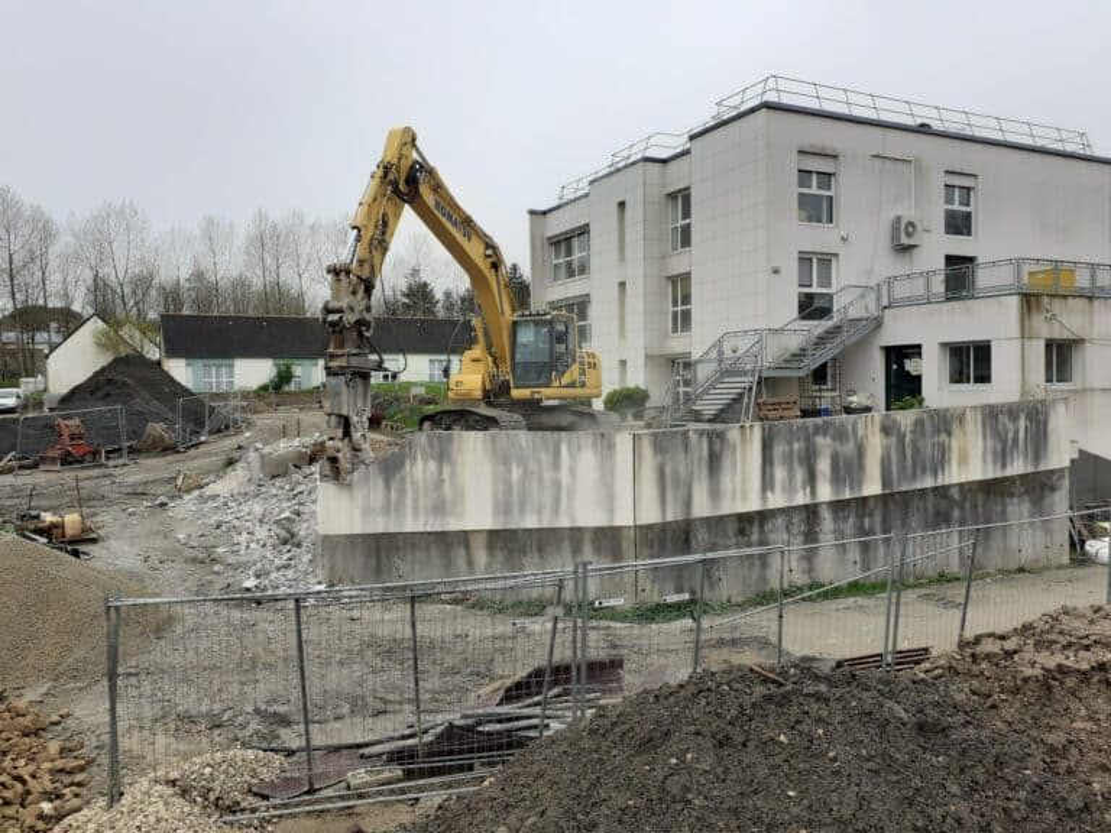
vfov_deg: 51.4
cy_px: 416
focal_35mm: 27
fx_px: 867
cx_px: 556
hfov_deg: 65.3
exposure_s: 1/300
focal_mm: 3.6
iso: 40
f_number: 1.9
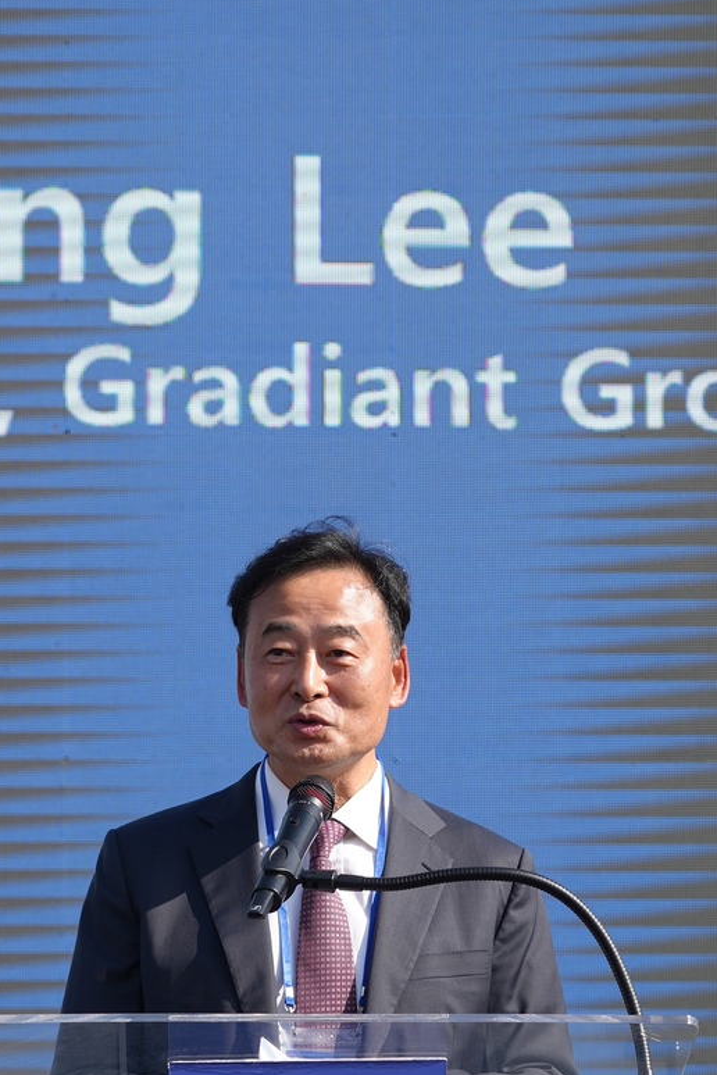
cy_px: 718
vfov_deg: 14.8
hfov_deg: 9.9
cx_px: 207
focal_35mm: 138
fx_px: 4122
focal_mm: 61
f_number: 4.5
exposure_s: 1/800
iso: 100
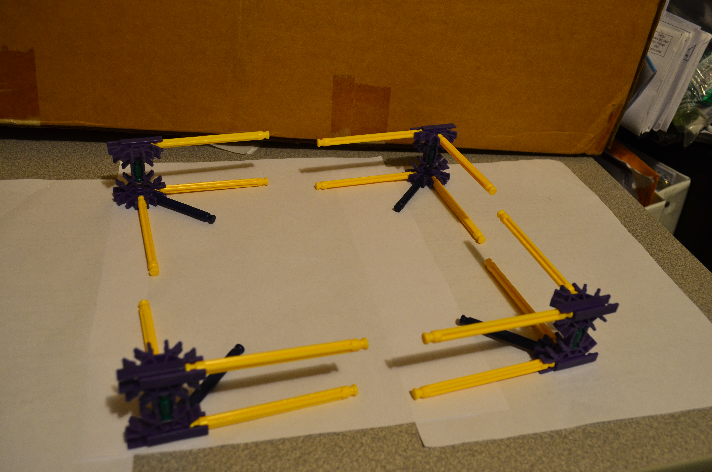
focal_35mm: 33
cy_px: 236
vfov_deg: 39.8
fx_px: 651
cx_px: 356
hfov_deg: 57.3
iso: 800
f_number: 6.3
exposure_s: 1/15
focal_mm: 22
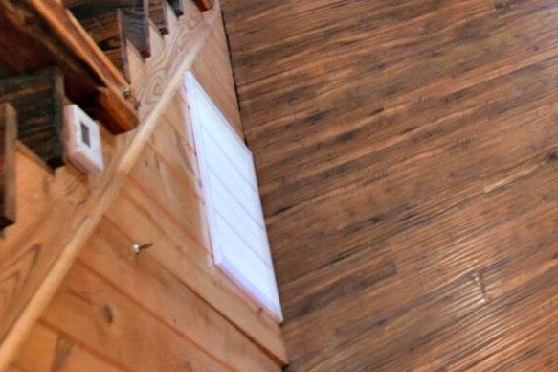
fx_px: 759
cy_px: -137
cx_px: 909
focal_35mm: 49
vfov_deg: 23.6
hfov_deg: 25.3
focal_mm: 14
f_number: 5.6
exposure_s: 1/125
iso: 2500
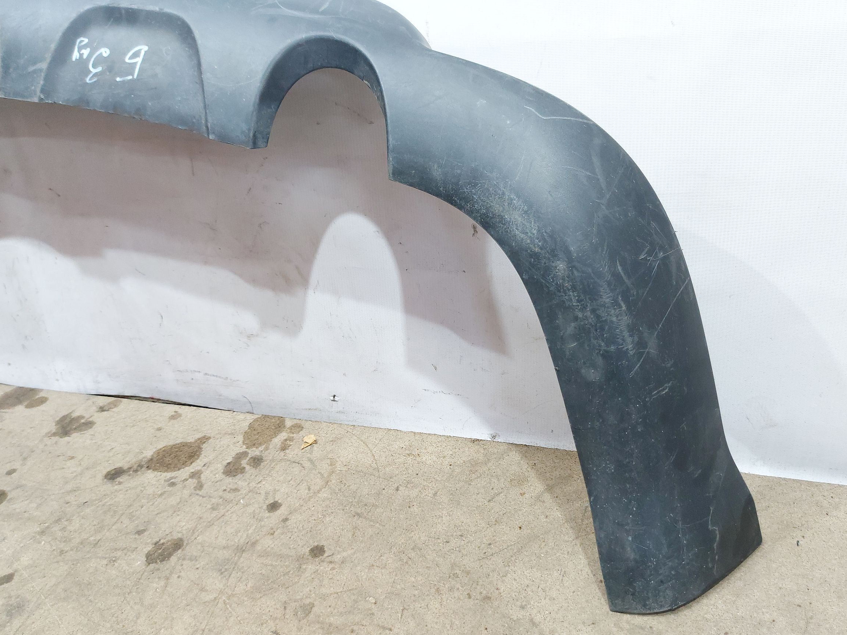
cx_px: 463
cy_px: 313
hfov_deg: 61.5
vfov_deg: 48.2
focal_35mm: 29
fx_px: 710
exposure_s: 1/50
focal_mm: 5.23
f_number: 1.8
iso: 200
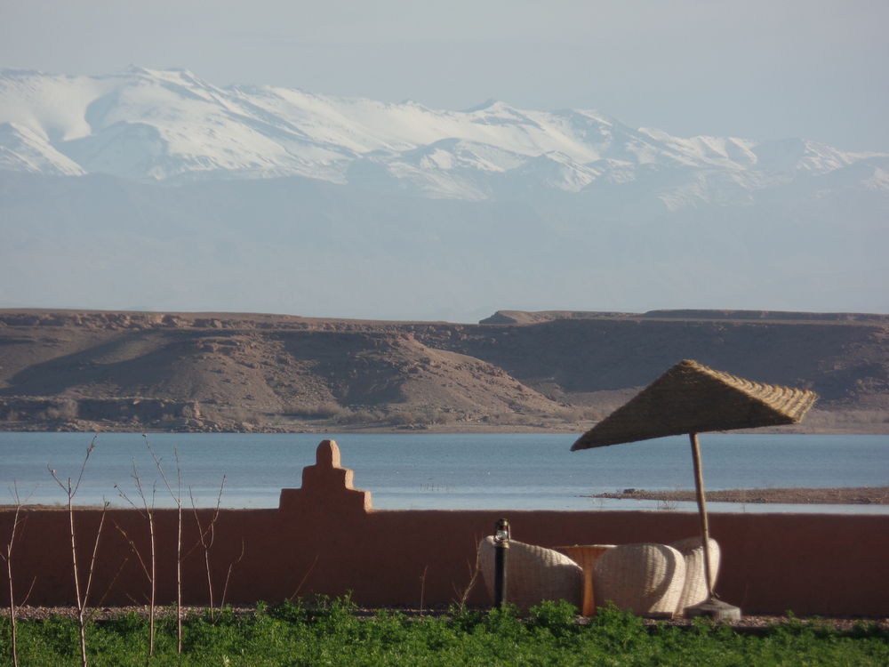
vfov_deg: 3.6
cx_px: 444
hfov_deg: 4.8
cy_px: 334
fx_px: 10555
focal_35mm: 411
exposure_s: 1/350
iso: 80
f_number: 5.8
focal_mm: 73.3
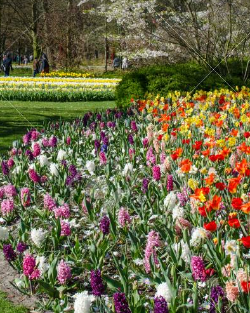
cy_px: 70
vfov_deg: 21.3
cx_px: 73
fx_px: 824
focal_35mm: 89
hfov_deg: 17.2
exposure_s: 1/320
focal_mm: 24
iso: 160
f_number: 8
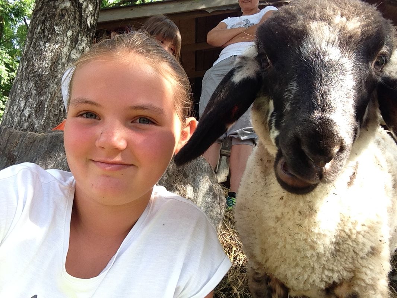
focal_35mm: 35
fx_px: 401
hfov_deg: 52.6
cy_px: 149
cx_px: 198
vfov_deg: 40.7
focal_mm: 2.18
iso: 32
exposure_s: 1/130
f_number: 2.4
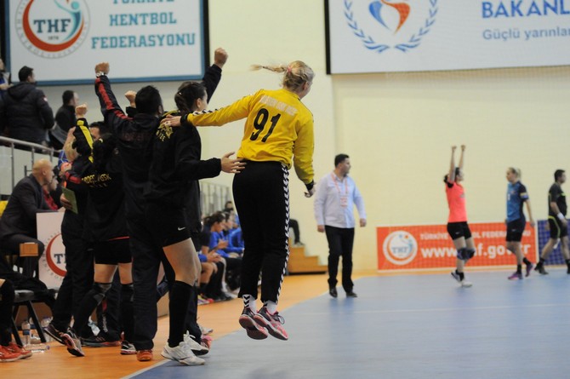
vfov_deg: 9.9
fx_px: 2182
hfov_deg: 14.9
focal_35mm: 138
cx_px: 285
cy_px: 190
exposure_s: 1/400
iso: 2000
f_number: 2.8
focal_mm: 92
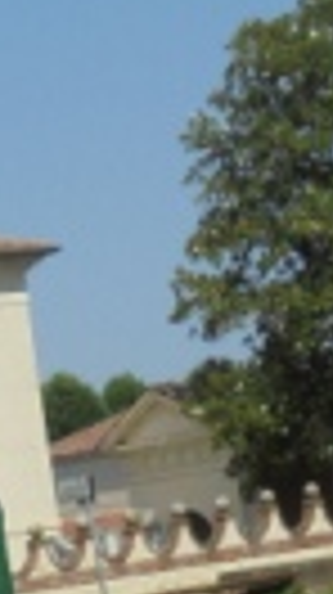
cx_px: -122
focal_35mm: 237
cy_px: 472
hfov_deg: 5.1
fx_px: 3730
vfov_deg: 9.1
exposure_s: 1/640
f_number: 5.6
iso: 100
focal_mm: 11.5
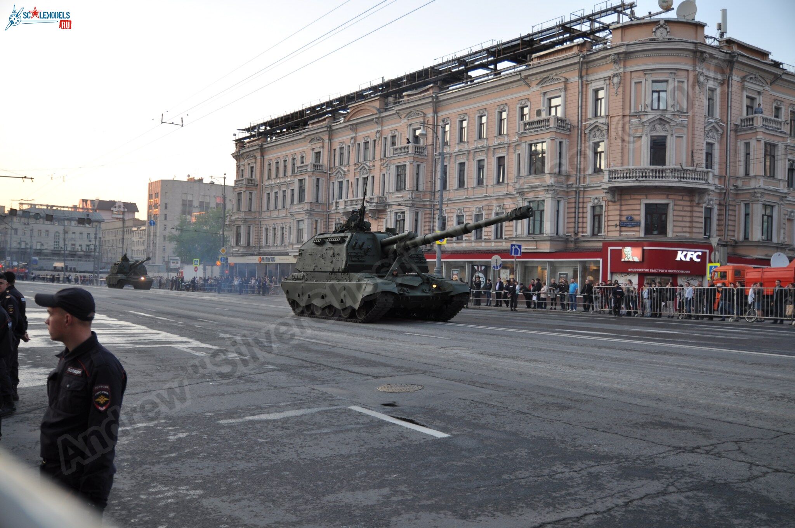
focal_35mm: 33
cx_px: 398
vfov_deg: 39.9
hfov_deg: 57.3
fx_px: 728
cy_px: 264
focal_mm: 22
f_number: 2.8
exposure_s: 1/160
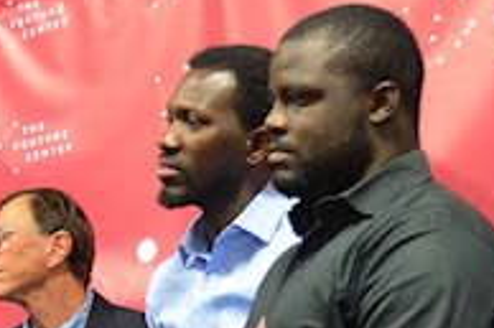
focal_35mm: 92
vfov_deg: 14.2
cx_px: 8
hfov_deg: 21.4
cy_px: 425
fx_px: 1261
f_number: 3.5
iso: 900
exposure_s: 1/30
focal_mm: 18
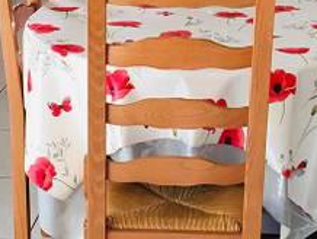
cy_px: -4
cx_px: 140
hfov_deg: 18.7
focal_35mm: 105
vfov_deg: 13.9
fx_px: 963
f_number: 2.2
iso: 40
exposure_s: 1/33
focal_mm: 4.15
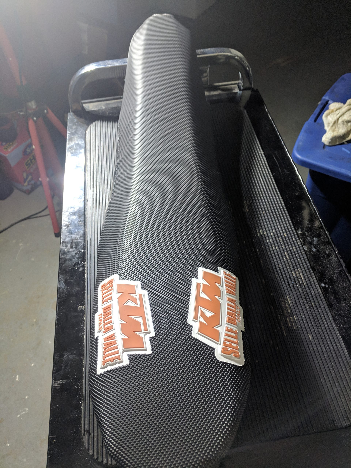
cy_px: 234
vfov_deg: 67.3
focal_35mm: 26
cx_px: 176
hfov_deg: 53.1
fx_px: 352
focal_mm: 4.67
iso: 256
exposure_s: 1/60
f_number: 2
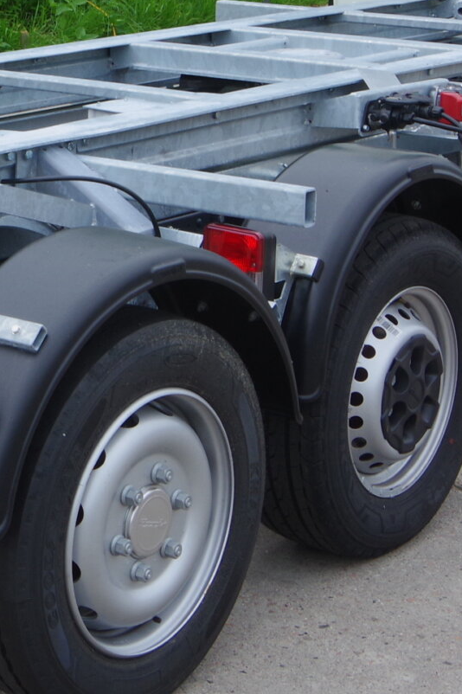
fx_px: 1907
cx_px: -195
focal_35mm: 99
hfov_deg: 13.2
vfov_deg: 20.5
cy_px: 193
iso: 200
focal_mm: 21
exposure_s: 1/50
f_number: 10
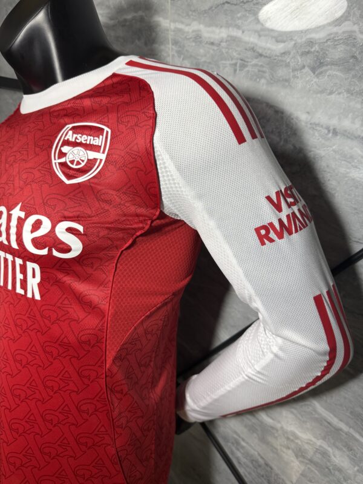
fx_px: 336
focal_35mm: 24
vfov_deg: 71.6
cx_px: 182
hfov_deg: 56.8
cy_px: 242
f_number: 1.78
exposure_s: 1/121
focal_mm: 6.76
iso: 200
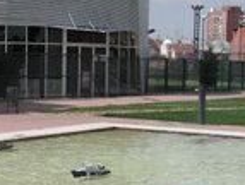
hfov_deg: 18.1
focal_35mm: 106
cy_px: 158
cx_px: 3
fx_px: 752
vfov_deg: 13.9
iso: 50
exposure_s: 1/250
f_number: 6.6
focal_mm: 6.3
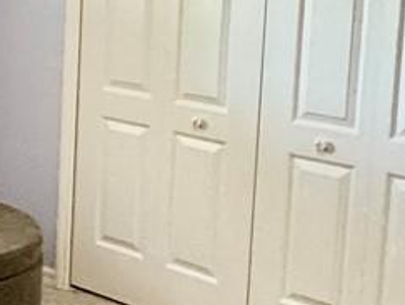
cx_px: -117
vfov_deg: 15.9
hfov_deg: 19.6
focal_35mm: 92
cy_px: 37
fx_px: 1078
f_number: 2.2
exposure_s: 1/60
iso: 320
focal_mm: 2.22
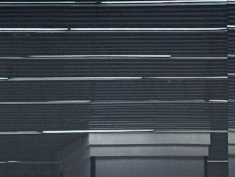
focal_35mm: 312
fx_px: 2118
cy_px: 313
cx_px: -389
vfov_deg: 4.7
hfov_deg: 6.0
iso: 64
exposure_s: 1/100
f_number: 1.78
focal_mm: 6.76
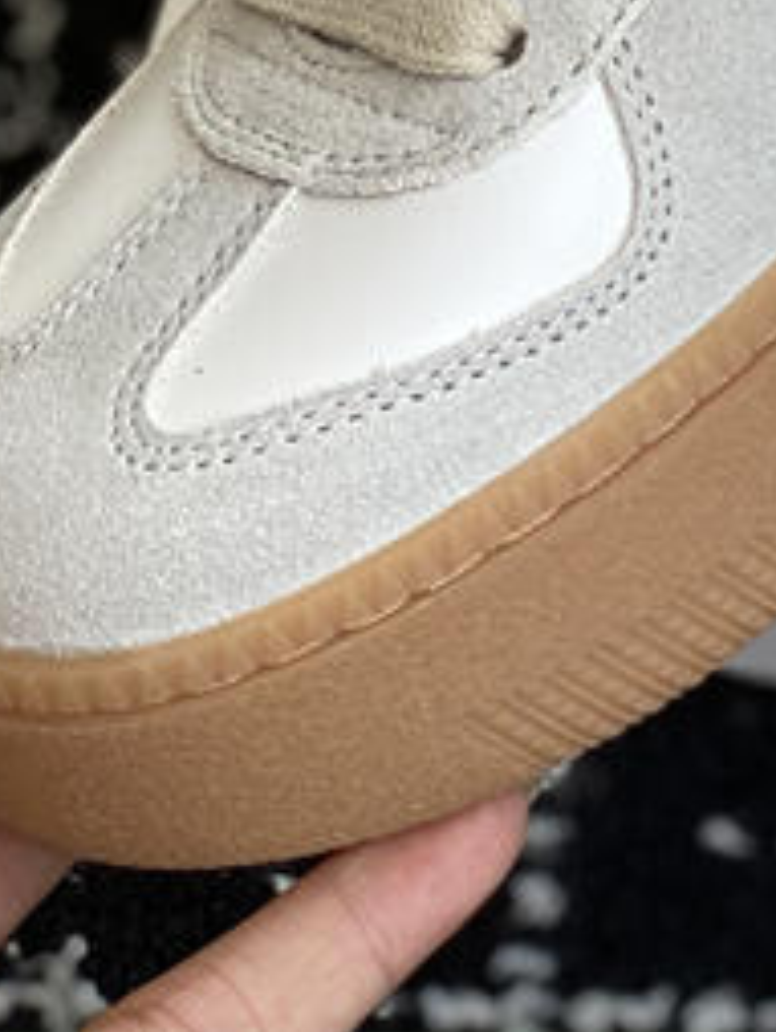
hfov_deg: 8.3
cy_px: -723
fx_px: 5282
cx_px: 1004
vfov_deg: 10.6
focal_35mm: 177
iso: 20
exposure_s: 1/136
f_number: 2
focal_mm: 6
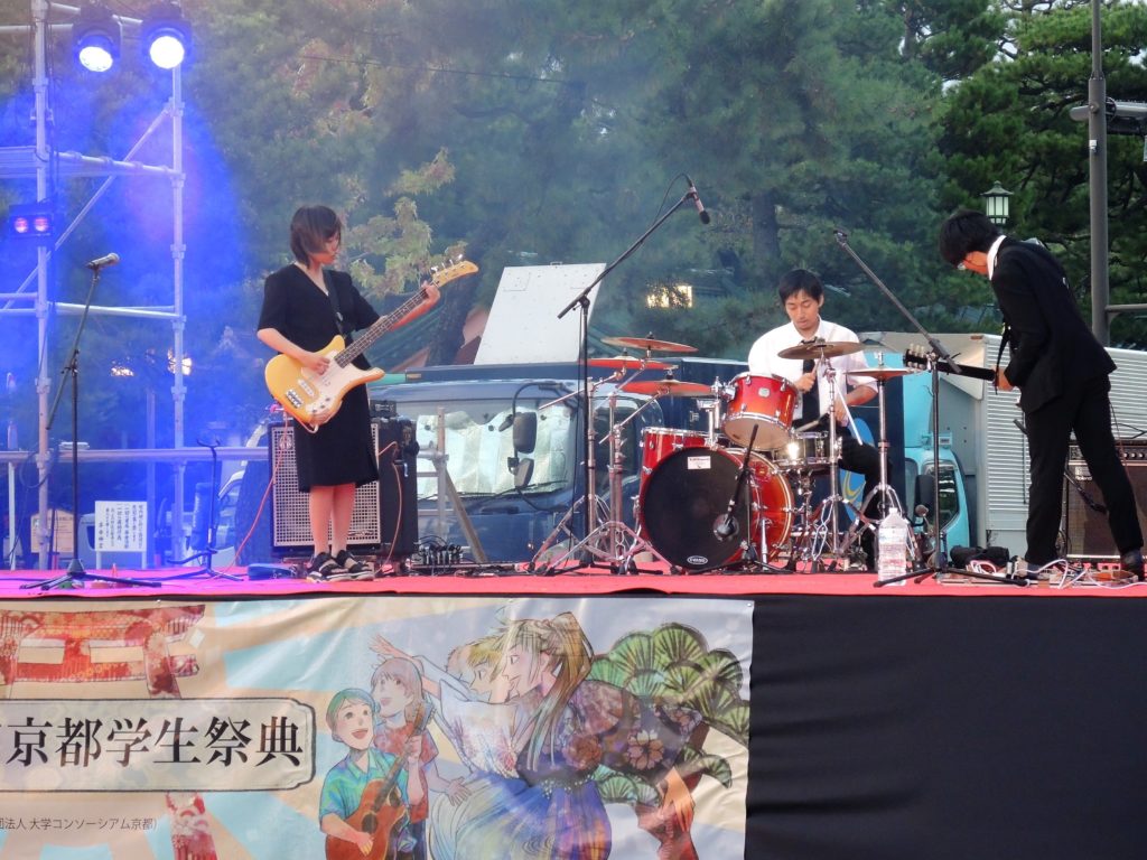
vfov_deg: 11.0
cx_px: 574
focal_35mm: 135
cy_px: 430
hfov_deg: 14.6
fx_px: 4473
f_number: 3.5
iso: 400
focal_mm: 28.4
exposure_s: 1/60
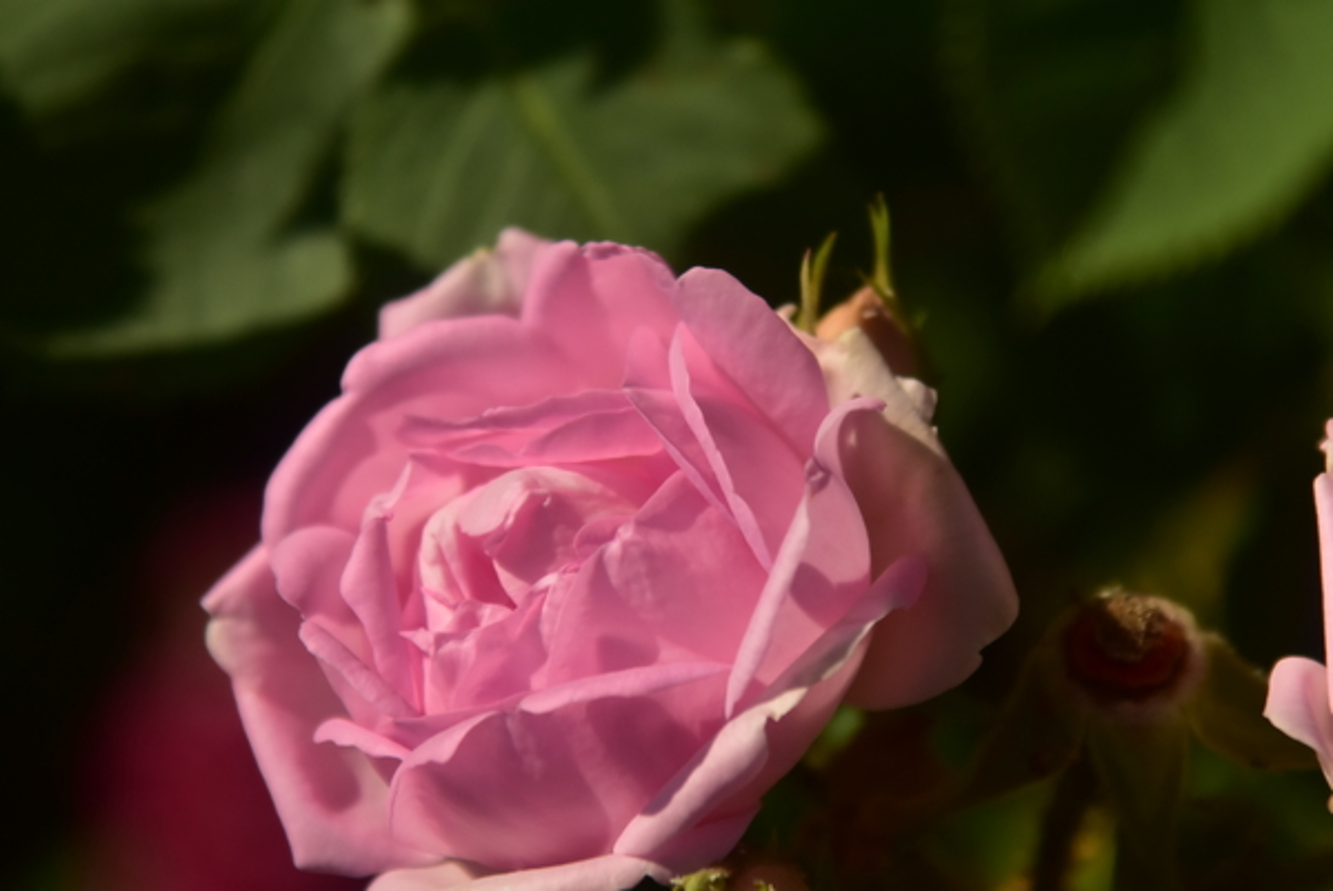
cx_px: 666
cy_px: 446
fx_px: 9449
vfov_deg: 5.4
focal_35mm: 255
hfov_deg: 8.1
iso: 640
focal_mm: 170
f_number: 6
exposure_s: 1/8000
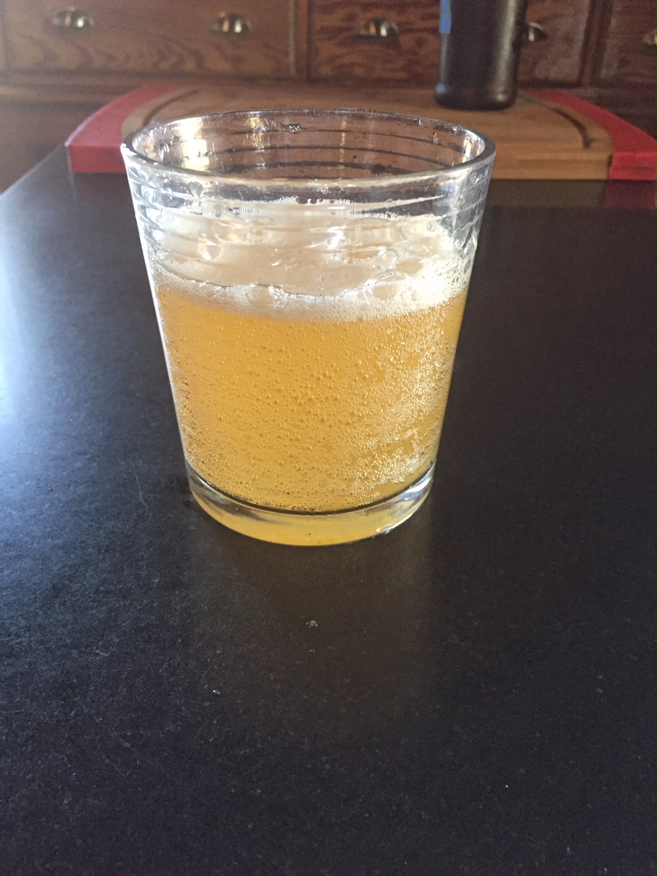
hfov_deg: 48.2
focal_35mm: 29
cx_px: 328
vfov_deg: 61.7
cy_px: 438
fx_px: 734
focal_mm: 4.15
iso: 200
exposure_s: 1/30
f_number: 2.2
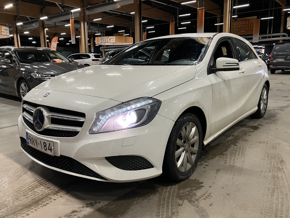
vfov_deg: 49.7
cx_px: 145
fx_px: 235
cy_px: 109
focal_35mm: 28
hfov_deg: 63.4
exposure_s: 1/51
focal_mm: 3.99
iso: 100
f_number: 1.8
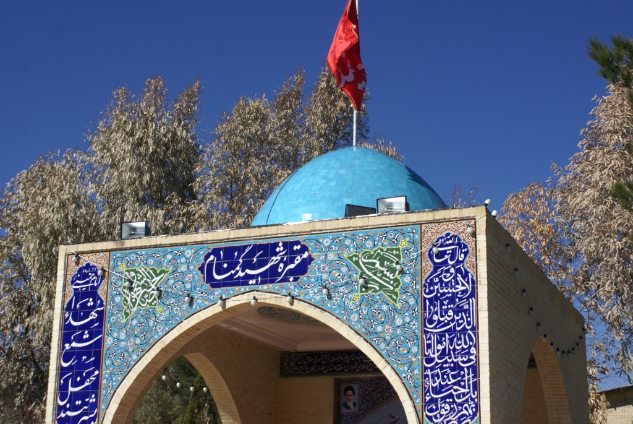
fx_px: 1056
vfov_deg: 22.7
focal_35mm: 60
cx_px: 316
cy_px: 212
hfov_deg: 33.4
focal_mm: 40
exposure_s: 1/320
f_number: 9
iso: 100
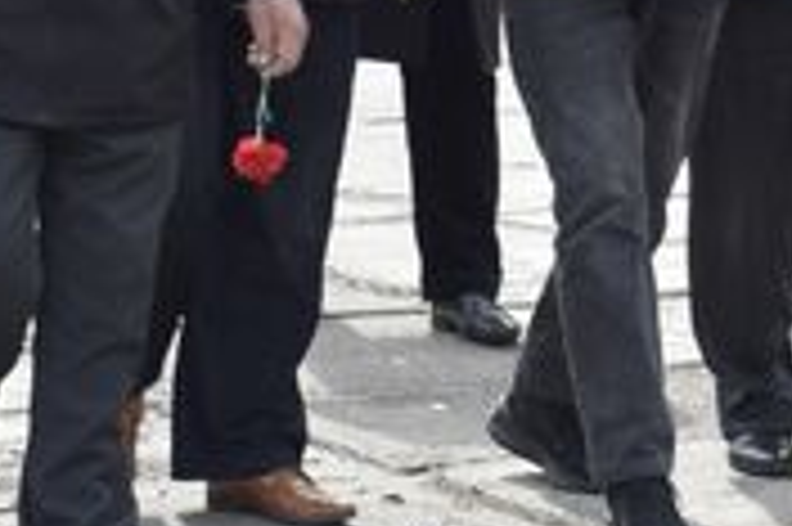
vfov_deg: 5.6
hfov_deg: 8.5
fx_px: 5341
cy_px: -227
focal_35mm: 243
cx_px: 472
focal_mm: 38
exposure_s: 1/250
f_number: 8
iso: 320
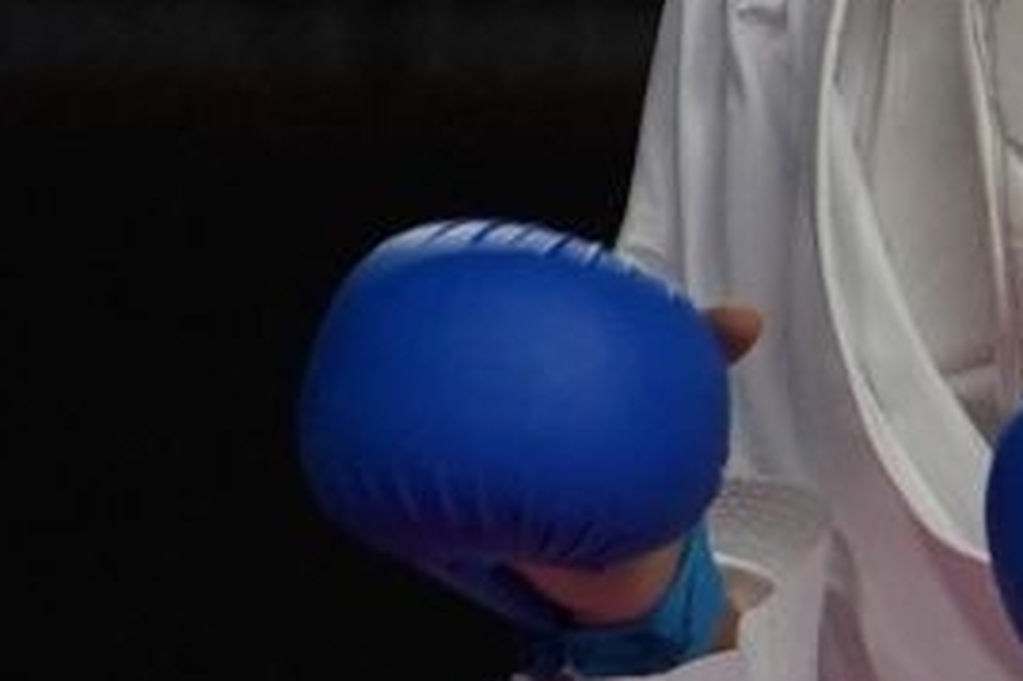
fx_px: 57052
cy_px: -27
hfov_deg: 1.0
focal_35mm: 2009
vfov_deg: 0.7
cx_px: 3206
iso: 800
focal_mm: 200
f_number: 2.8
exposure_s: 1/1000
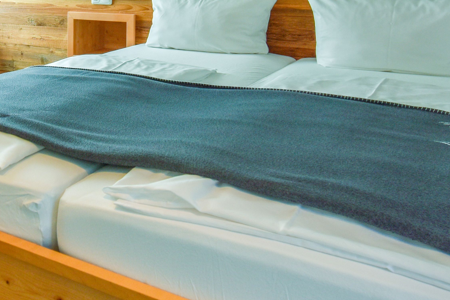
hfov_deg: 46.1
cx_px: 94
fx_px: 500
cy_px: 47
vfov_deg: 32.2
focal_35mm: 40
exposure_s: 1/125
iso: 200
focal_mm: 10
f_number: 5.6
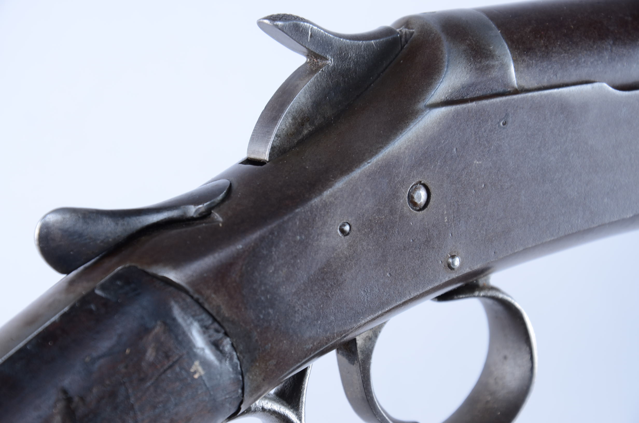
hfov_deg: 13.1
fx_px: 2790
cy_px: 212
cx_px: 320
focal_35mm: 158
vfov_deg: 8.7
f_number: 9
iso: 100
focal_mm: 105
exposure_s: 1/100
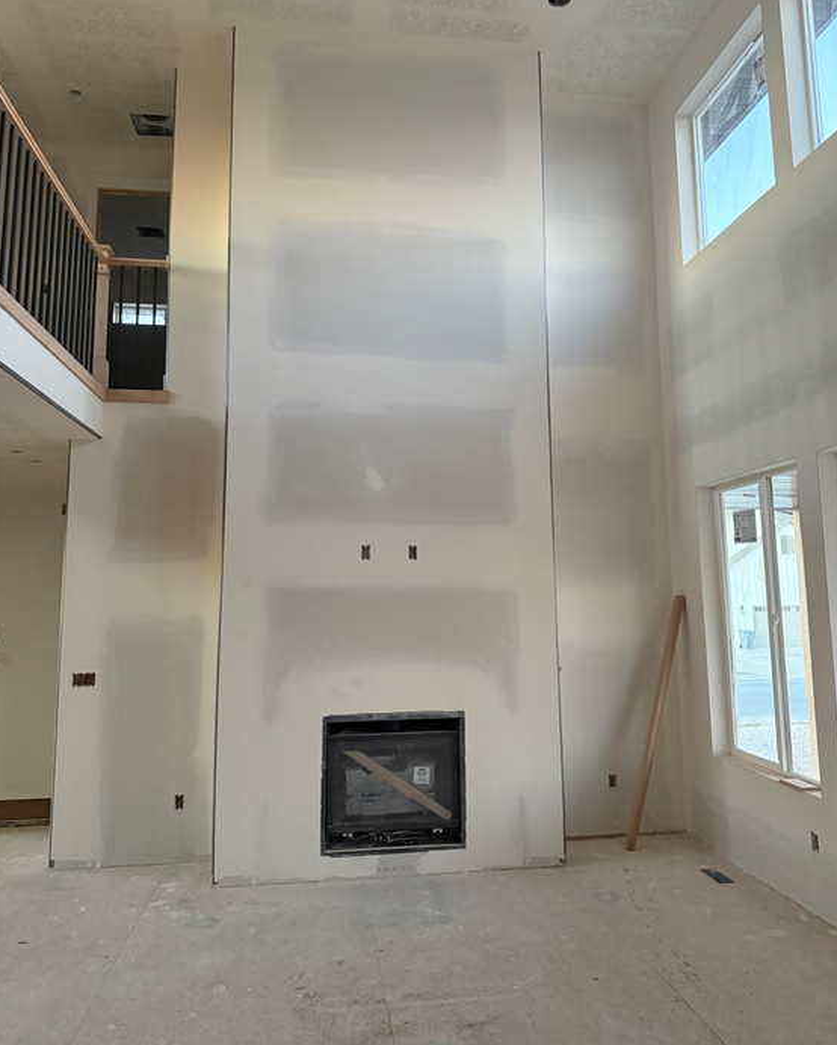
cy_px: 479
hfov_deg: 54.9
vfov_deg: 65.9
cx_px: 429
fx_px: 805
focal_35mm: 26
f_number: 1.78
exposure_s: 1/57
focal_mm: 6.76
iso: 800
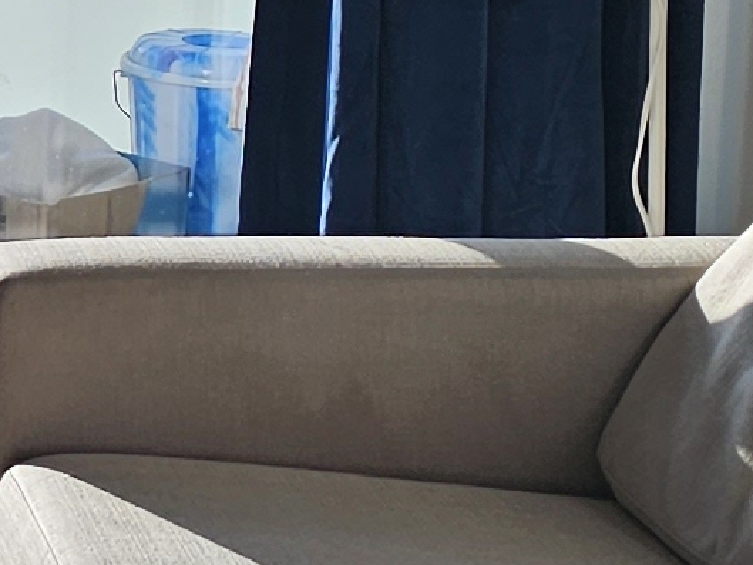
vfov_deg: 8.4
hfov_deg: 10.6
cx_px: -641
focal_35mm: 174
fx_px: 3786
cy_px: -155
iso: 10
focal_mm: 6.3
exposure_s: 1/358
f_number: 1.7
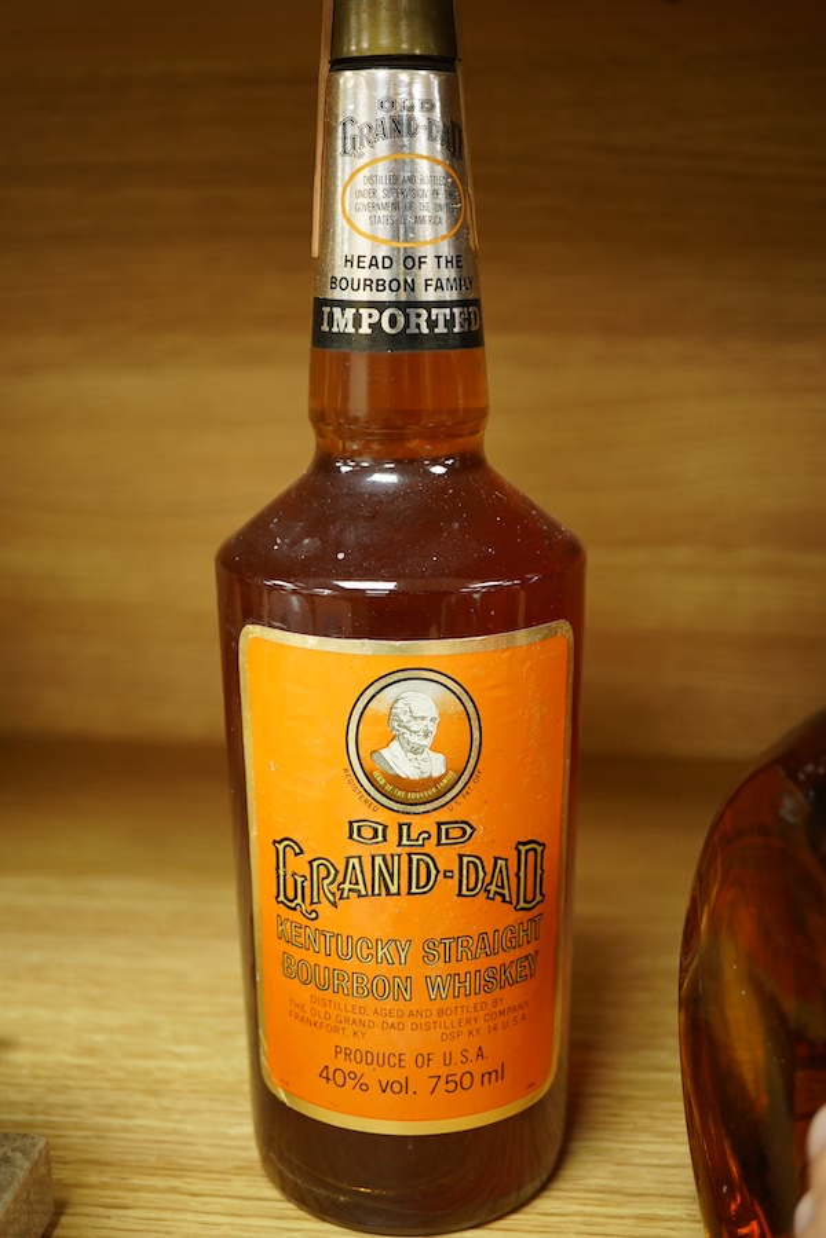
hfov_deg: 29.9
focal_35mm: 45
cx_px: 413
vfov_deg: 43.6
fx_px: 1549
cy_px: 619
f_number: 4.5
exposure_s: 1/125
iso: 1250
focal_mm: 30
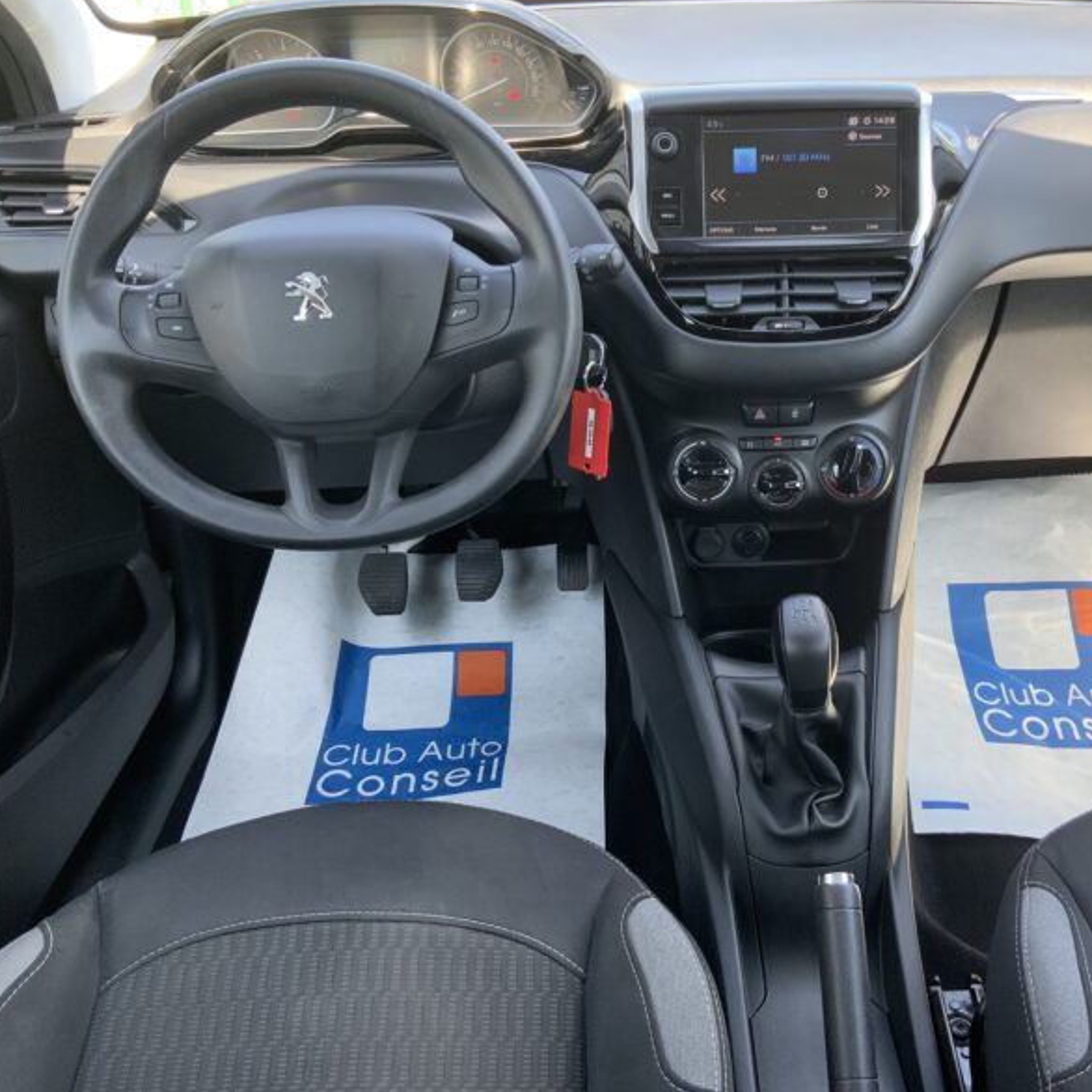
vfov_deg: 47.2
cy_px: 535
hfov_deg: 46.9
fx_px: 1249
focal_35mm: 35
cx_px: 673
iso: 50
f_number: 1.8
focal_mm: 3
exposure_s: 1/122
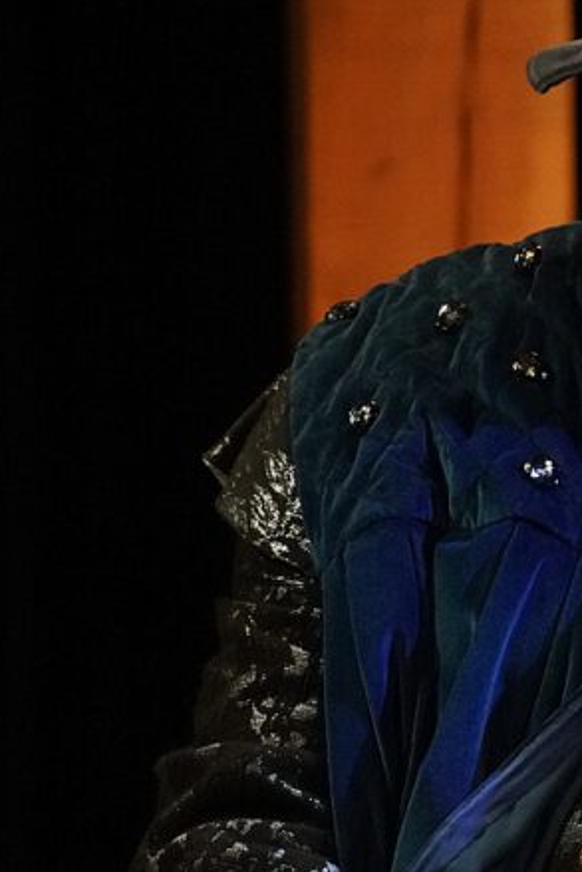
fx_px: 15216
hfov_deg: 2.2
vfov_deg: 3.3
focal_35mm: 628
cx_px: 1555
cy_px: 671
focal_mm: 171
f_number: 3.2
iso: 4000
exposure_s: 1/250
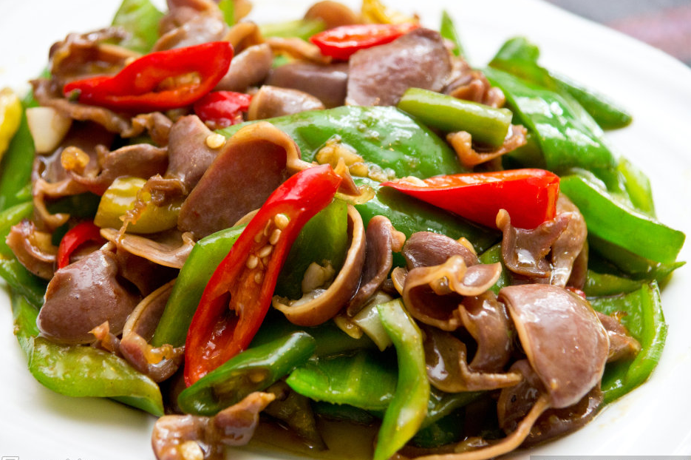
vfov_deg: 11.9
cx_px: 327
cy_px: 226
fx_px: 2206
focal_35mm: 115
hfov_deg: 17.8
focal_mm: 70
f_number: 4.5
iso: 640
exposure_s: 1/125
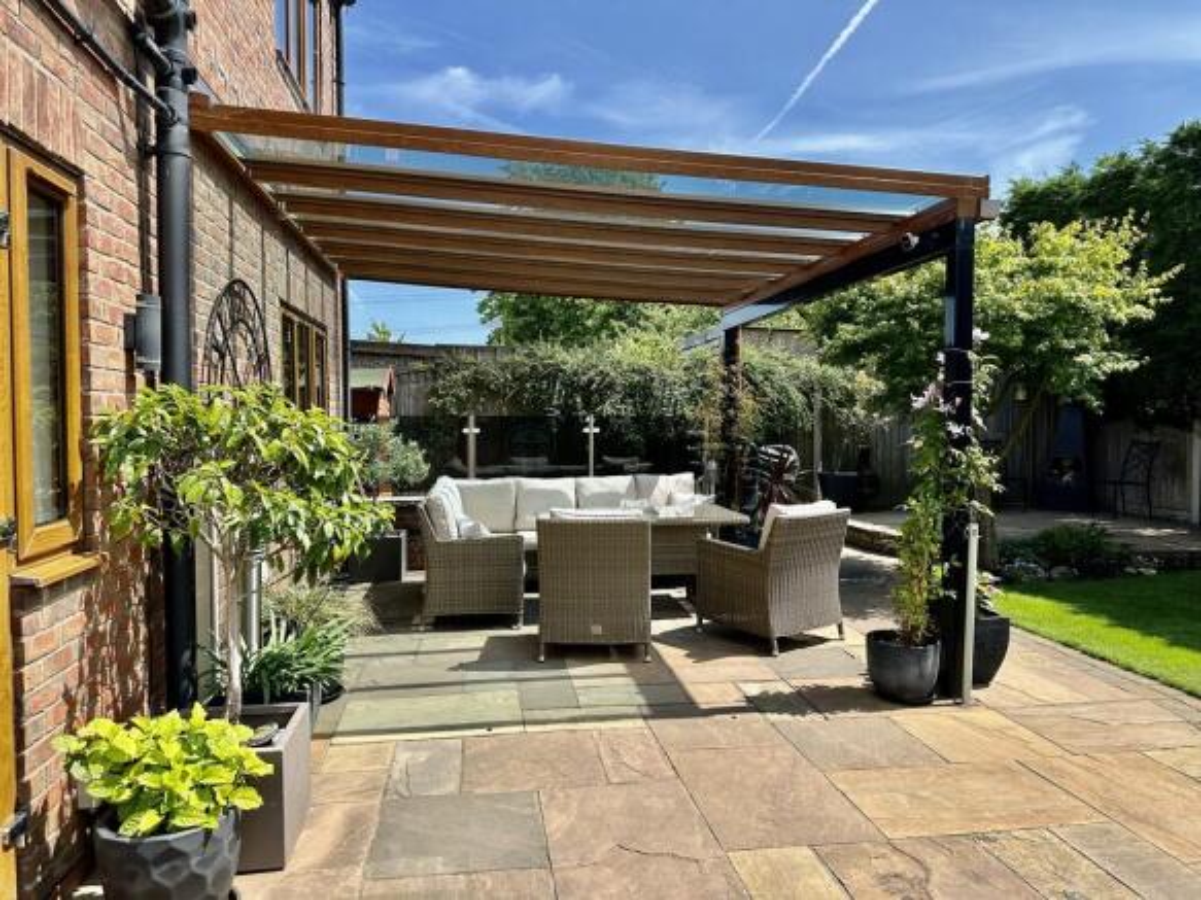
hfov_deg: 71.6
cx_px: 600
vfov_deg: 56.8
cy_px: 450
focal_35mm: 24
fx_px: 833
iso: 80
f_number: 1.78
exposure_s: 1/2252
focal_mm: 6.86
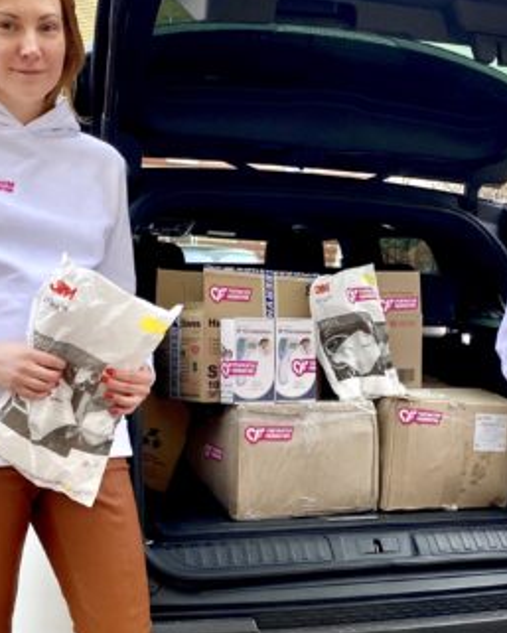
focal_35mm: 58
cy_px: 425
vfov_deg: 32.2
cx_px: 361
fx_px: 1087
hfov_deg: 26.0
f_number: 1.8
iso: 125
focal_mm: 4.25
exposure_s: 1/121
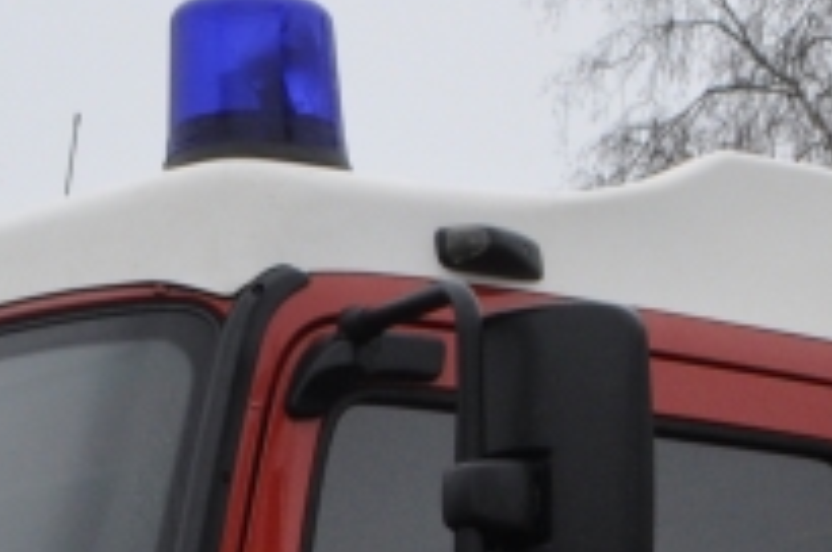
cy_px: 1177
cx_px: 966
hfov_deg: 15.1
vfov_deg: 9.5
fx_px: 3046
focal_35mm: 132
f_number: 11
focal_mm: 20
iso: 640
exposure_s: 1/500
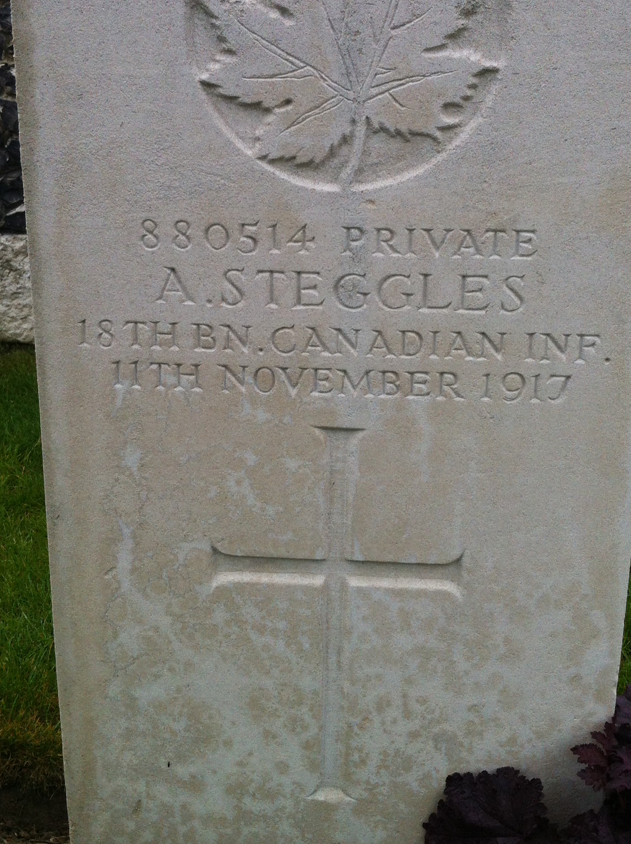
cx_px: 346
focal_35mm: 46
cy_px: 326
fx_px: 1120
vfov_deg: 41.0
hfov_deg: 31.4
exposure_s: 1/1436
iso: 80
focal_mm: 3.85
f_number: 2.8
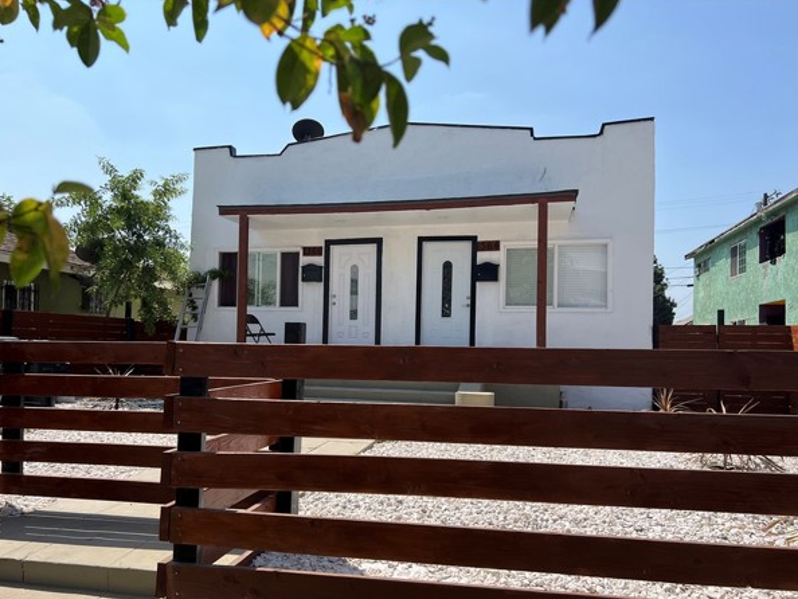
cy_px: 320
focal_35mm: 28
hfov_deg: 63.4
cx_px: 376
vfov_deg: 49.7
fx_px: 646
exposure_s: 1/5076
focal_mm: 5.7
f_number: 1.5
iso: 50
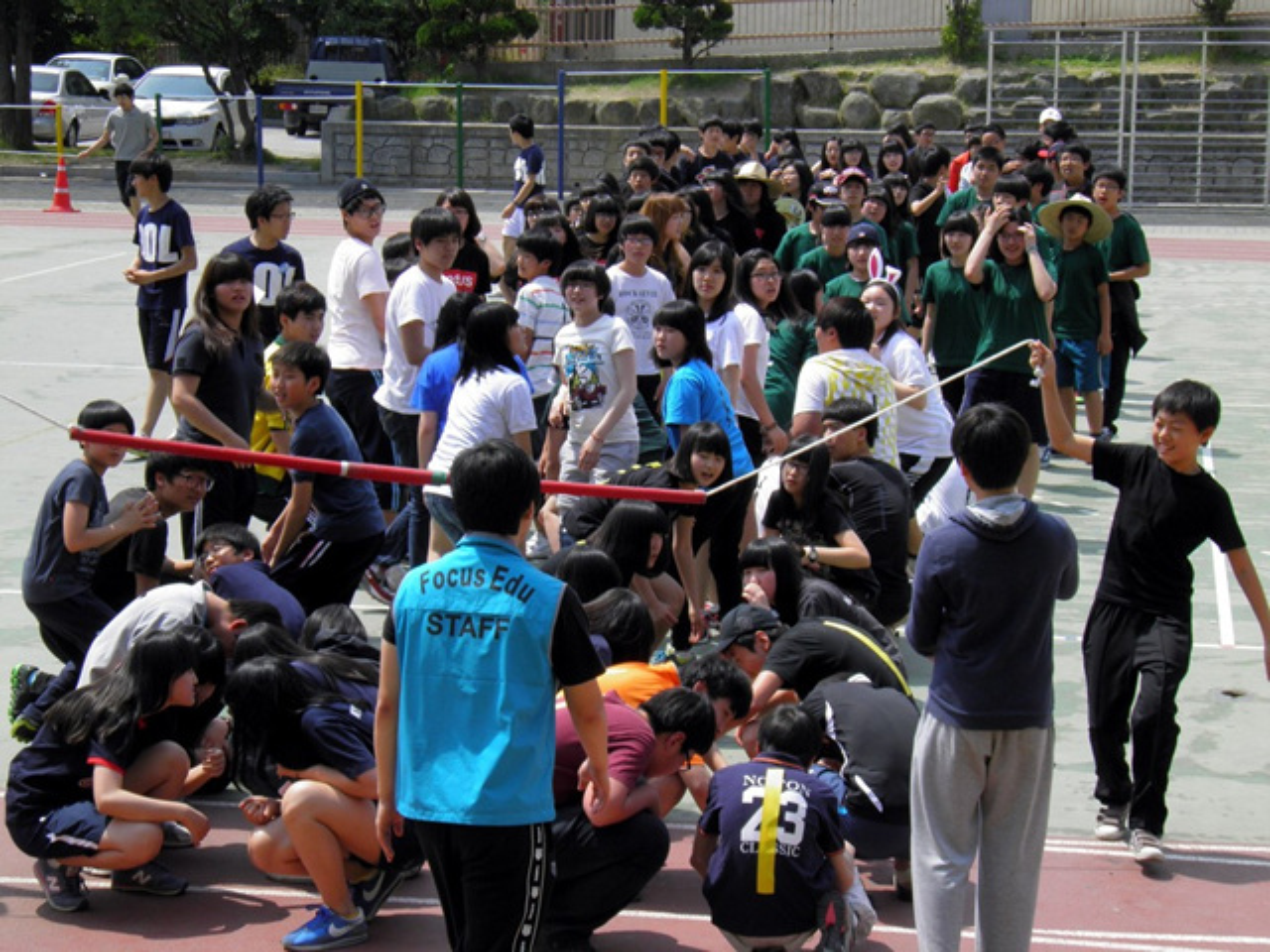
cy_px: 476
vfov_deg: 17.6
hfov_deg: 23.3
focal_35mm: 84
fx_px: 3082
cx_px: 635
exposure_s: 1/250
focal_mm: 15.2
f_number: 5.6
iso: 50
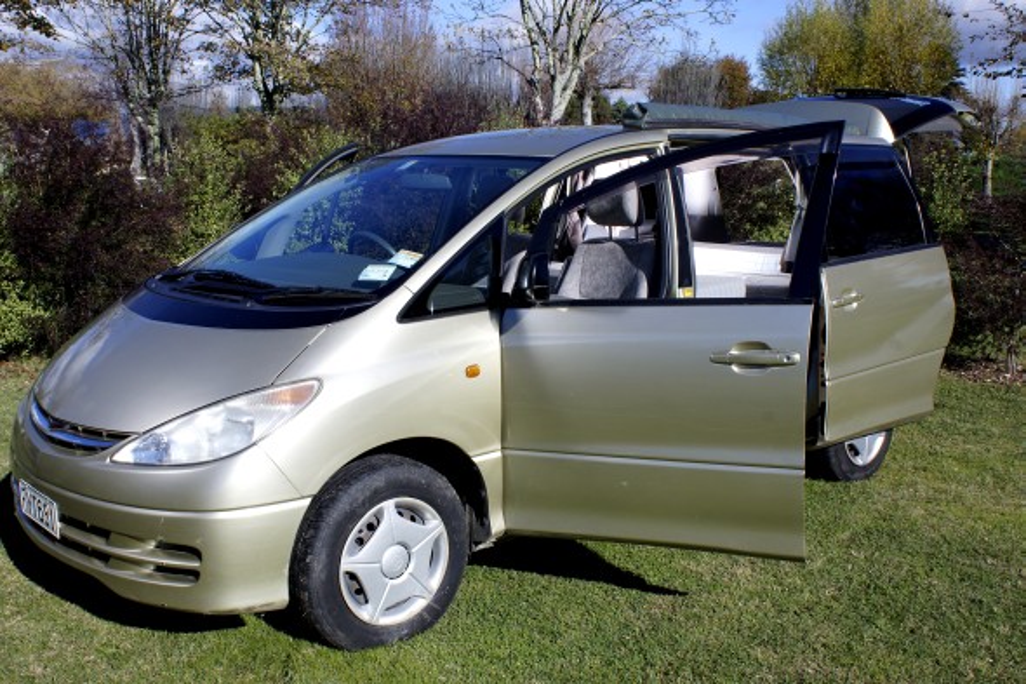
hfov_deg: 53.1
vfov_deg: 36.9
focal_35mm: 36
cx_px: 513
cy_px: 342
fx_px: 1026
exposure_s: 1/125
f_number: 13
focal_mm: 24
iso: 100
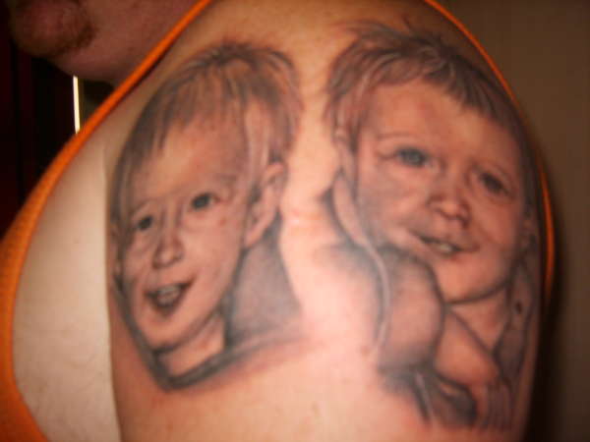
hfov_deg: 52.6
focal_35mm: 35
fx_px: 597
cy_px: 221
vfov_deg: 40.7
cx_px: 295
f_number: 2.8
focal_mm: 7.4
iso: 100
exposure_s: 1/30
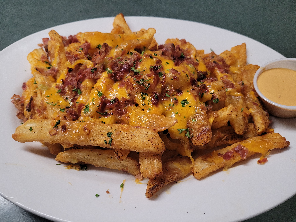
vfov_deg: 53.1
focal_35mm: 26
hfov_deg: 67.3
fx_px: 222
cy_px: 111
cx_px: 148
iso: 320
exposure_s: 1/120
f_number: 1.8
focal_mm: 5.4
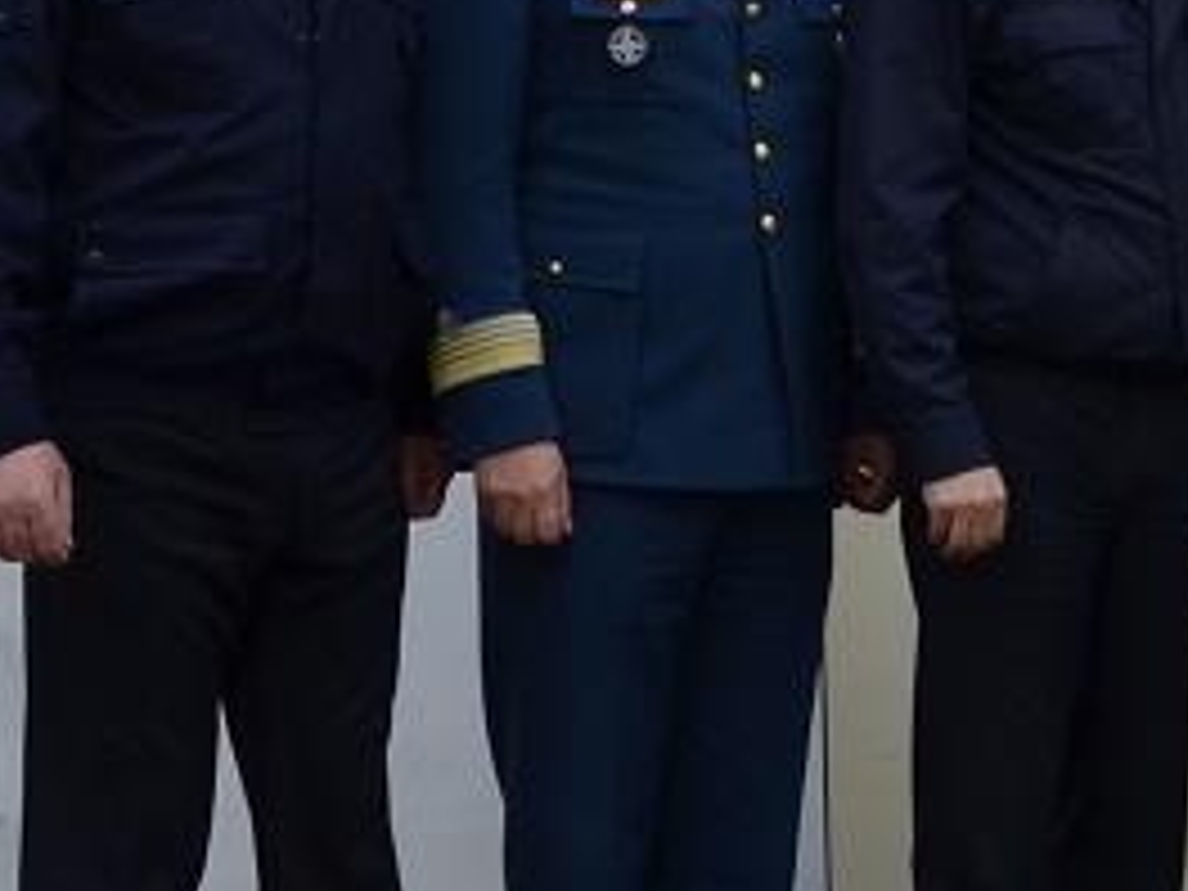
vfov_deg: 11.1
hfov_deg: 14.5
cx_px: 1472
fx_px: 4496
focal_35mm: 131
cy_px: -117
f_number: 5.6
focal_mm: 20
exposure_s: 1/125
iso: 280
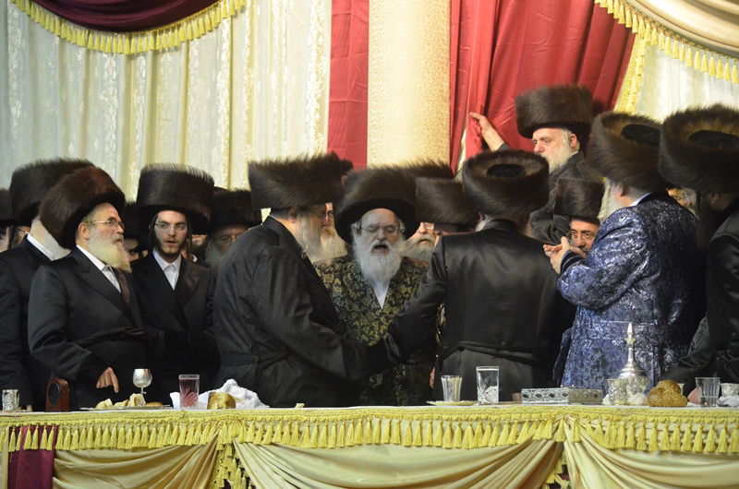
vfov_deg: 9.9
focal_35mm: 138
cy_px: 244
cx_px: 370
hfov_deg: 14.9
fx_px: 2827
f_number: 4.5
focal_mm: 92
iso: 3200
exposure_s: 1/125
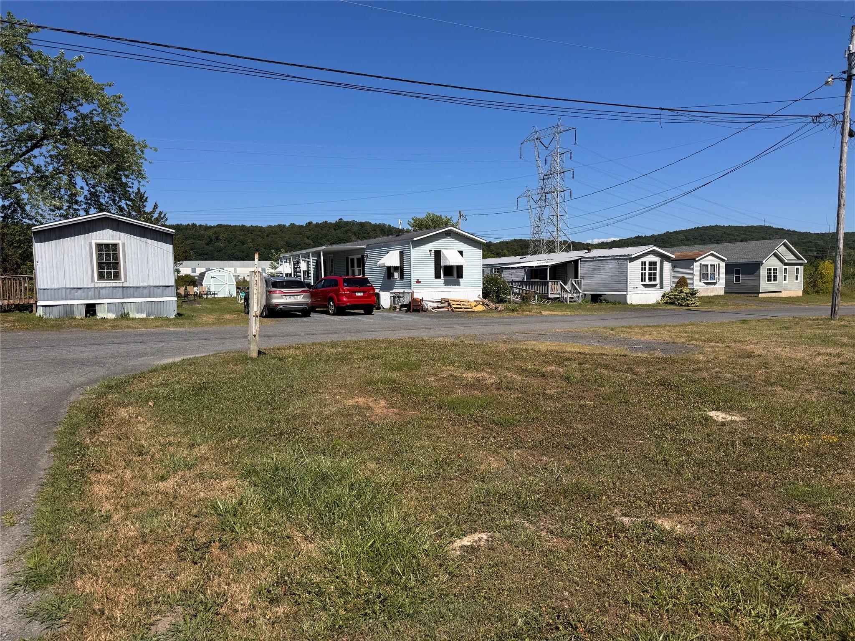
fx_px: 593
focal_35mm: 24
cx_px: 428
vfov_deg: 56.8
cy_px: 320
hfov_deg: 71.6
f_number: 1.78
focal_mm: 6.76
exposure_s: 1/6410
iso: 80
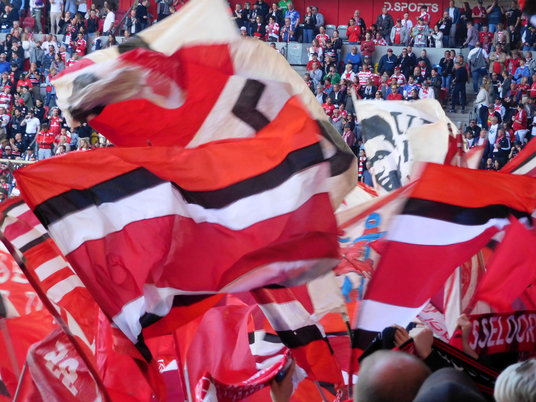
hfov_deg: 11.0
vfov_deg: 8.2
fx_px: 2787
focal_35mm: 180
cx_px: 268
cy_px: 201
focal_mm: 32.1
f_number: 5.3
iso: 400
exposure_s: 1/80
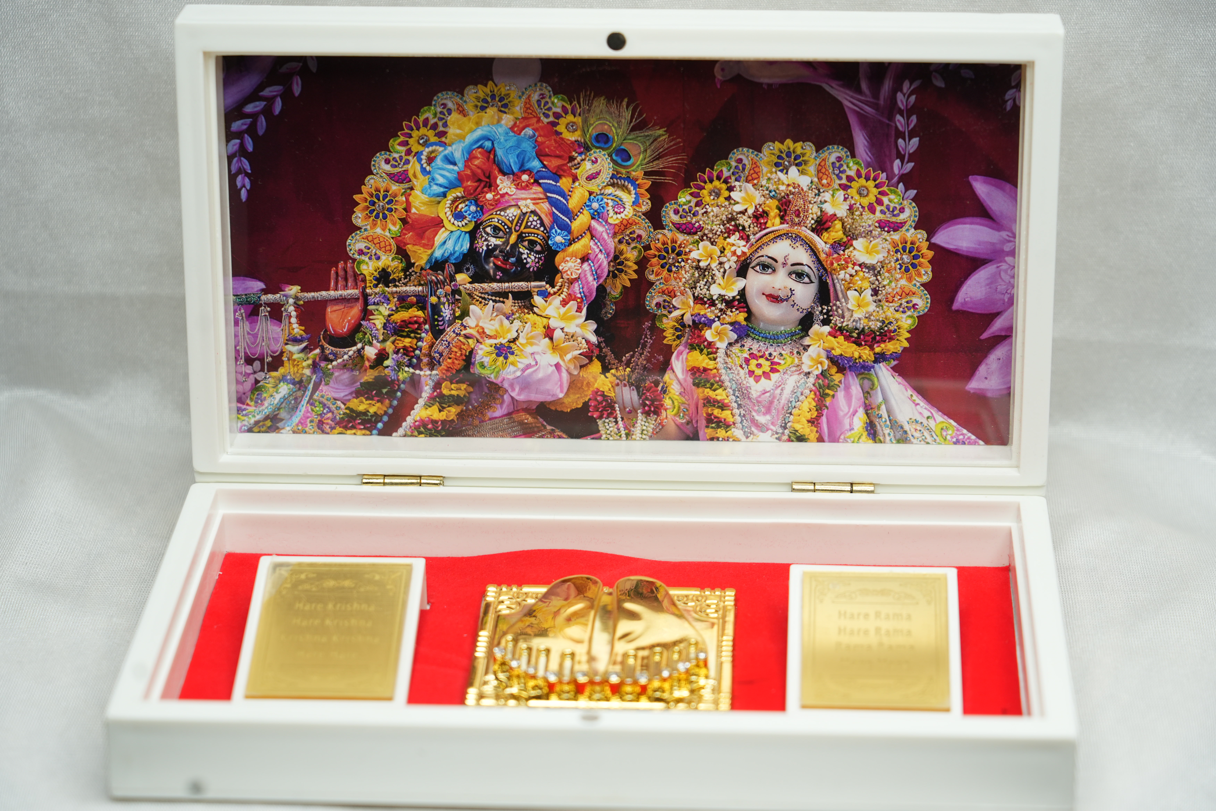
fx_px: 3276
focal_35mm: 97
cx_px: 608
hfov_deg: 21.0
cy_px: 406
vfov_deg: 14.1
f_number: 5.6
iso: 250
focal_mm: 97
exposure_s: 1/60
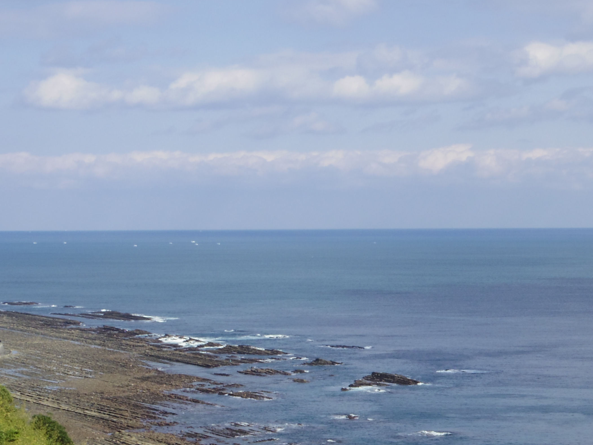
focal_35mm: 97
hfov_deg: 20.2
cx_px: 386
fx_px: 1662
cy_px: 379
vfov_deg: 15.1
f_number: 8
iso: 125
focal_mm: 9.2
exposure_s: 1/320
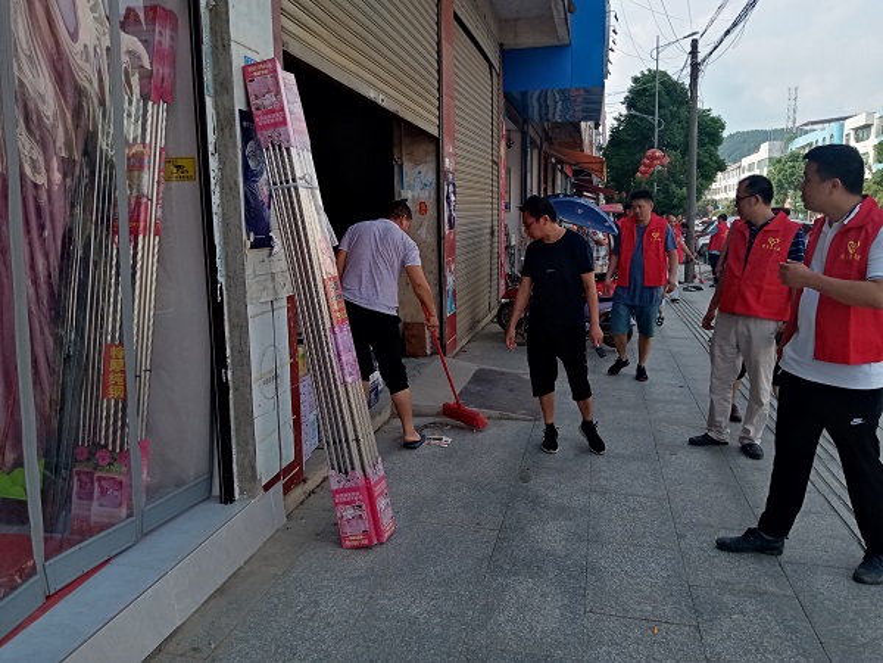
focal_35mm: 26
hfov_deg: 67.3
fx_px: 663
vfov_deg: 53.1
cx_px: 442
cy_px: 332
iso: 103
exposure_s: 1/737
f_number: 1.8
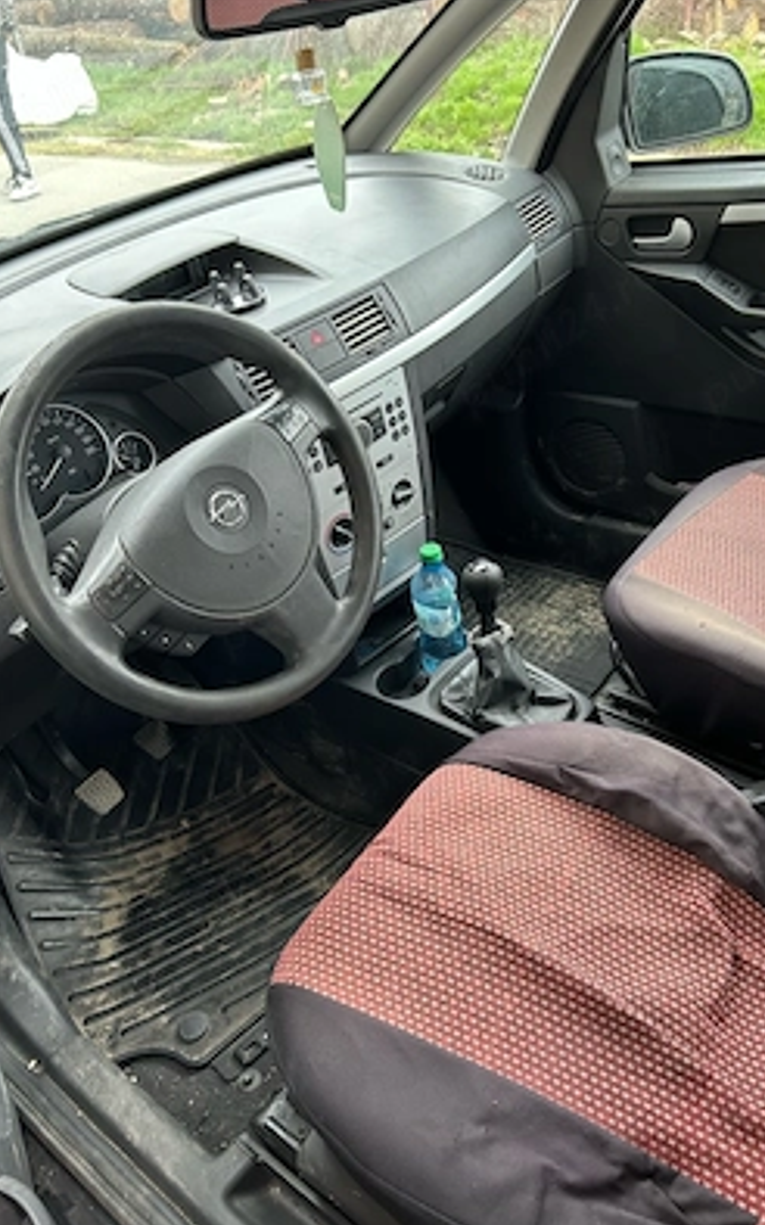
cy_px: 616
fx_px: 935
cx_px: 379
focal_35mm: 28
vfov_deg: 66.5
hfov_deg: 44.5
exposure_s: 1/83
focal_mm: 5.7
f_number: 1.5
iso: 125
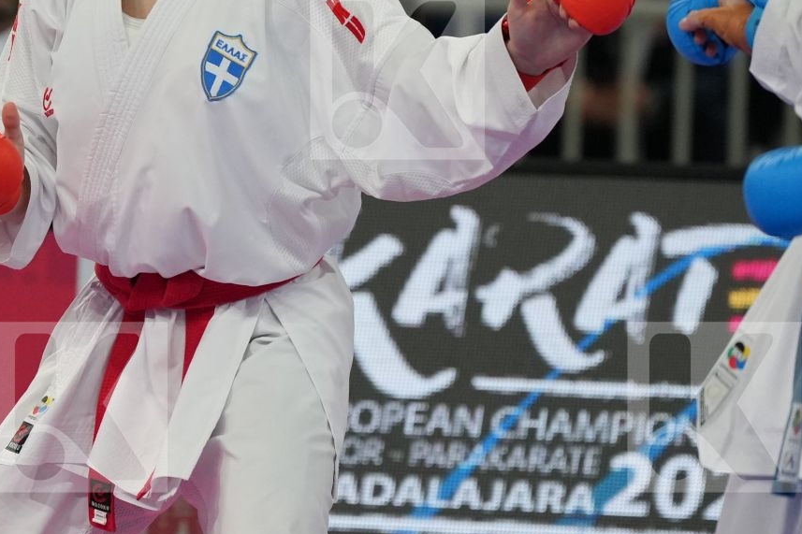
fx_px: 14031
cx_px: 80
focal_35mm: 630
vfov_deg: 2.2
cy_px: 75
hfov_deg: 3.3
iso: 1600
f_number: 2.8
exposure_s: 1/1000
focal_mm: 200
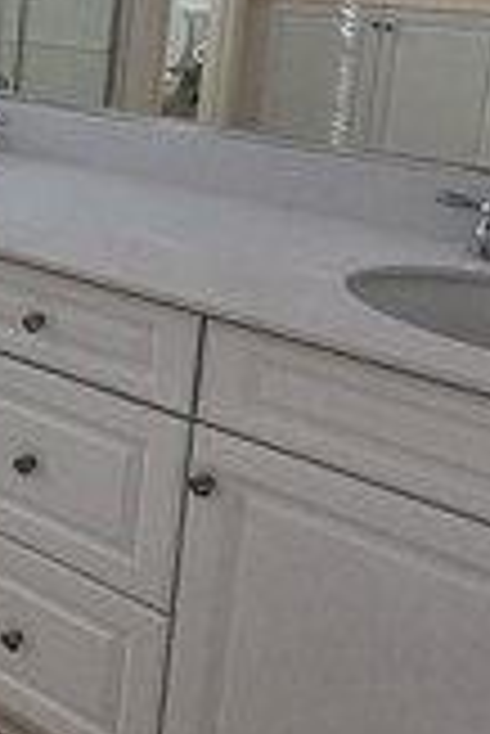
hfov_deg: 19.8
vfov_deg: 35.8
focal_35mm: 53
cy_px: 108
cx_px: -355
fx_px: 1080
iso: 50
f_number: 2.2
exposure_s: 1/120
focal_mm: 1.7
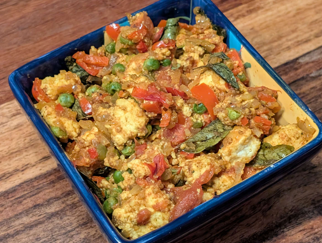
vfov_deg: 24.9
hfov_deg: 32.6
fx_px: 550
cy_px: 127
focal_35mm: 59
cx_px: 172
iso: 700
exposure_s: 1/46.7
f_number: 1.68
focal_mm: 6.9
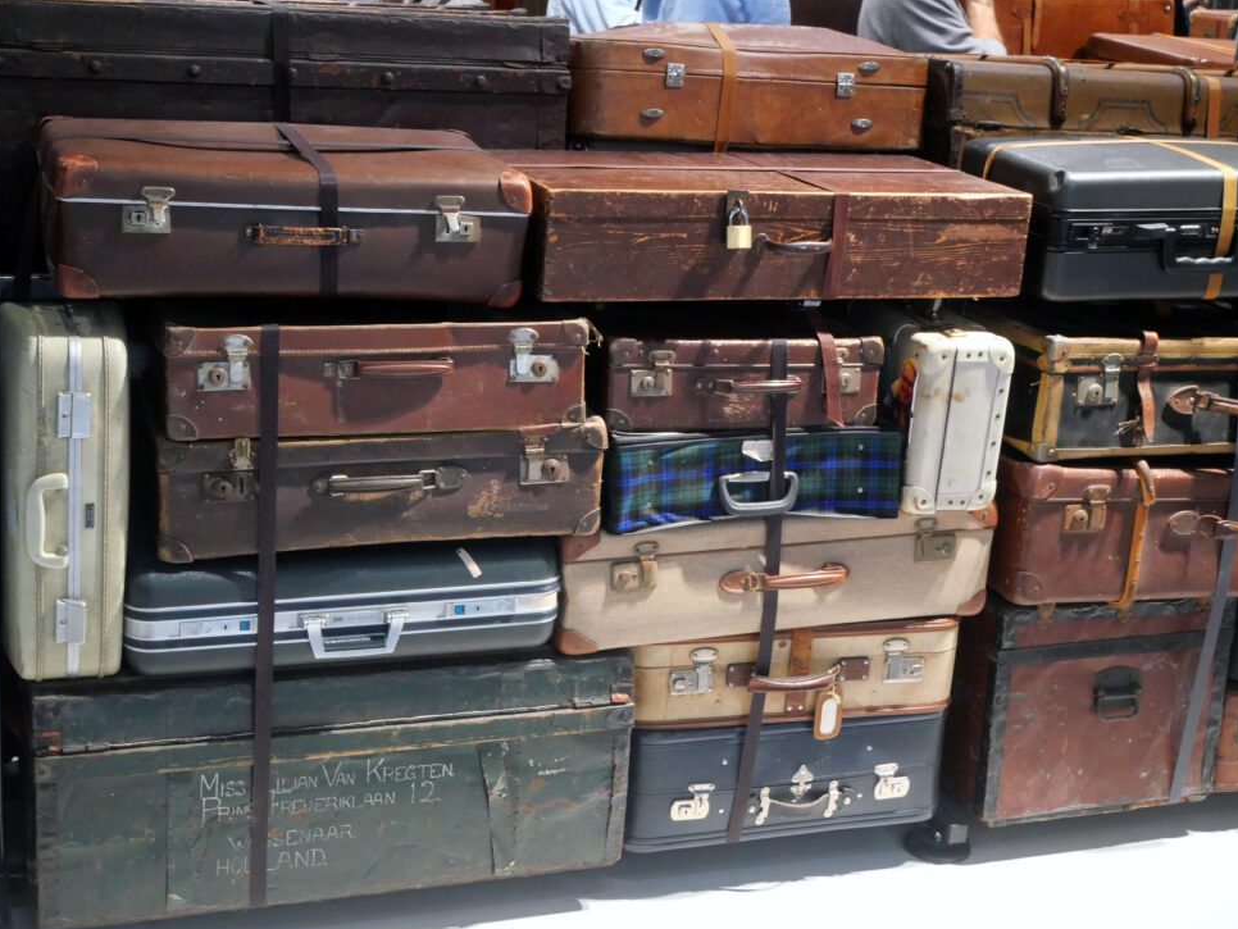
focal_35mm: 53
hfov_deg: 36.2
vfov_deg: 27.5
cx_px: 627
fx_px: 1896
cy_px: 448
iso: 3200
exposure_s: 1/50
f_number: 5.1
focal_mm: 25
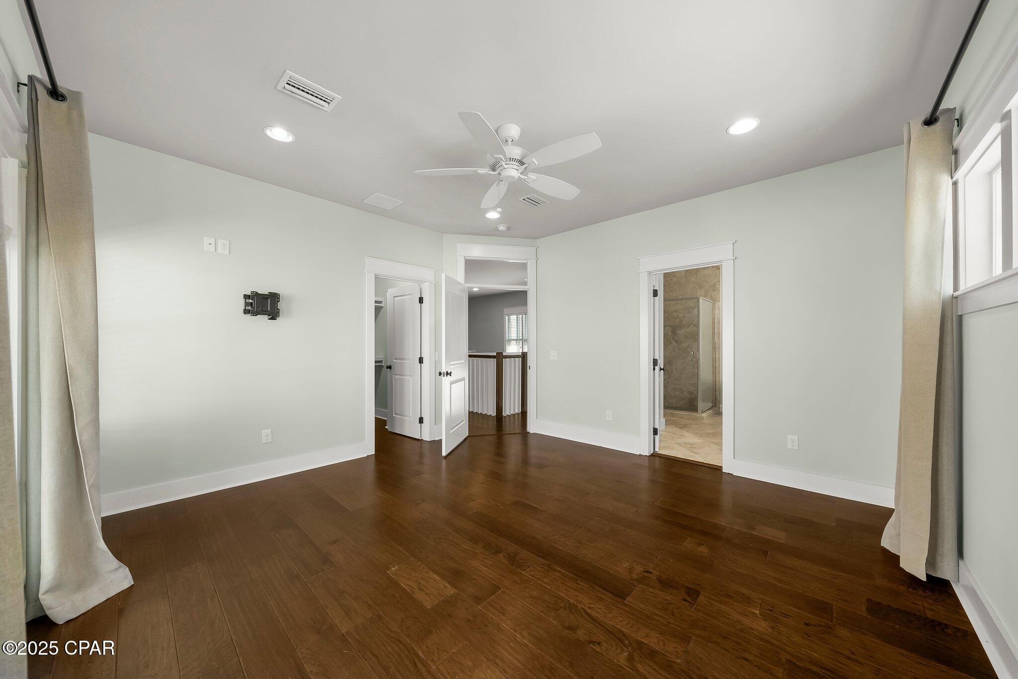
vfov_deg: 90.1
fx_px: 339
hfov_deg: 112.6
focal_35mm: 12
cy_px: 340
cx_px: 509
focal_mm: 12
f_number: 8
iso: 400
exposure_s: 1/8
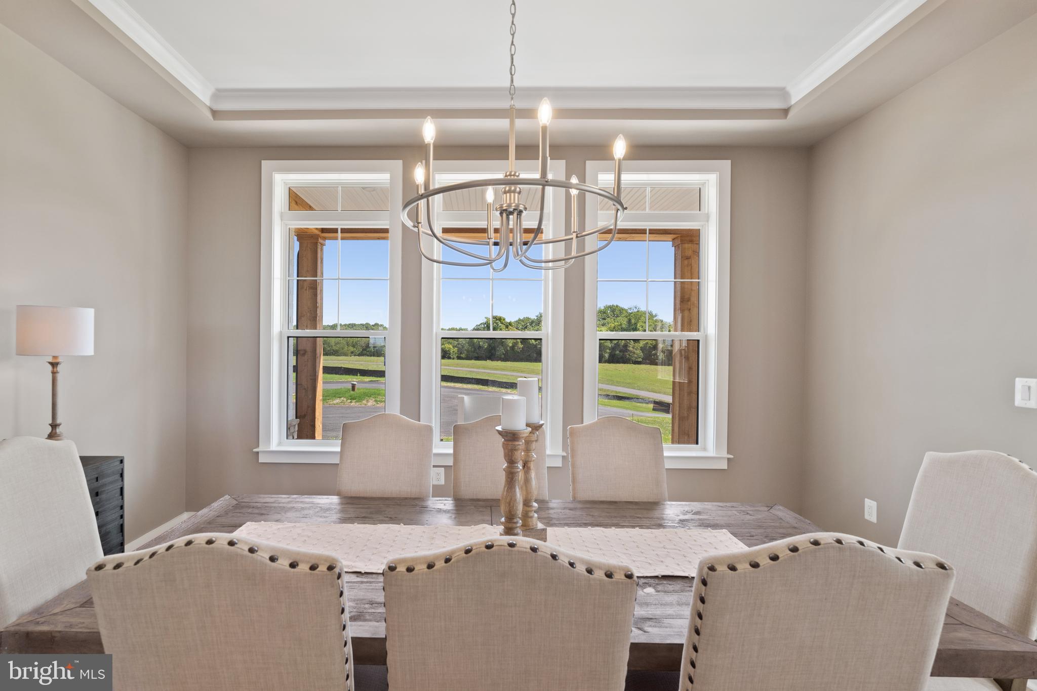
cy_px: 346
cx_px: 518
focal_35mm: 16
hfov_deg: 96.7
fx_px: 461
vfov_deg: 73.7
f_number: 6.3
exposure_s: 1/25
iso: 250
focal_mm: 16
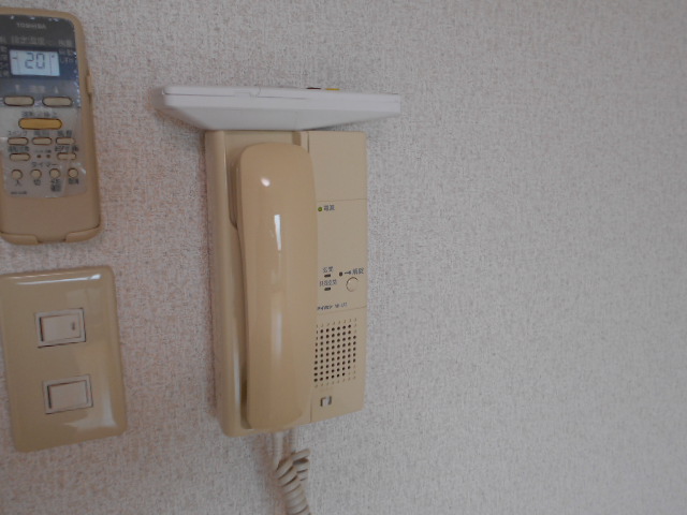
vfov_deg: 46.8
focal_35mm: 30
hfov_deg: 60.0
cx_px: 344
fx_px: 595
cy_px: 258
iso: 80
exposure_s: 1/30
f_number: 3.4
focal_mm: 5.1
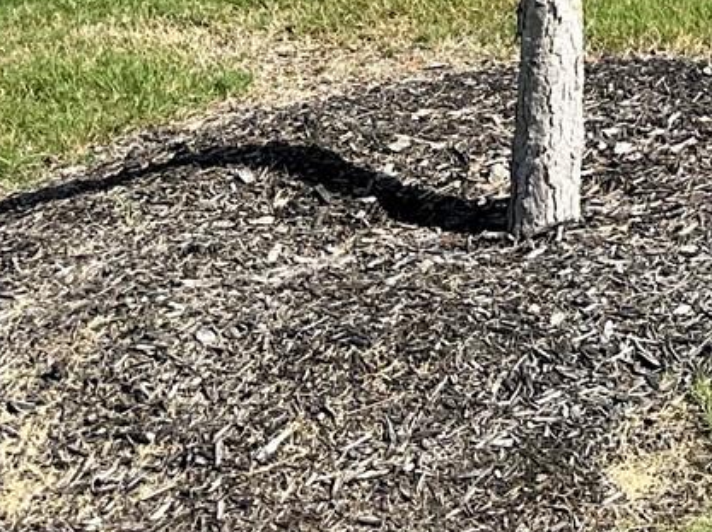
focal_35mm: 118
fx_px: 2425
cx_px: 1233
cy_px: -728
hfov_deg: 14.8
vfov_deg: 10.8
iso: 80
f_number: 1.78
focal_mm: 6.86
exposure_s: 1/4016
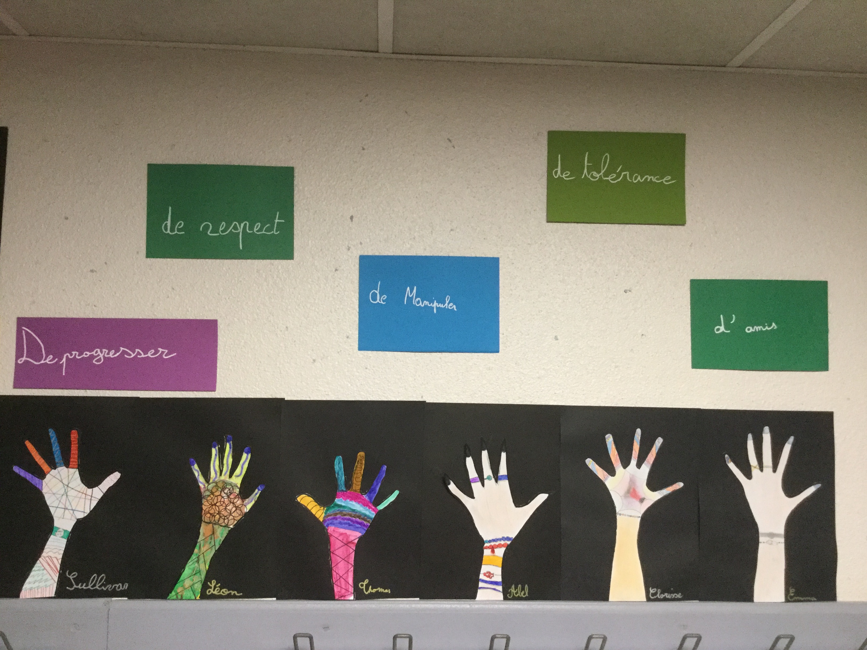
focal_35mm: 31
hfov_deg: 58.4
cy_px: 325
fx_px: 776
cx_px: 434
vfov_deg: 45.4
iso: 200
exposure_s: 1/33
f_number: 2.4
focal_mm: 3.3
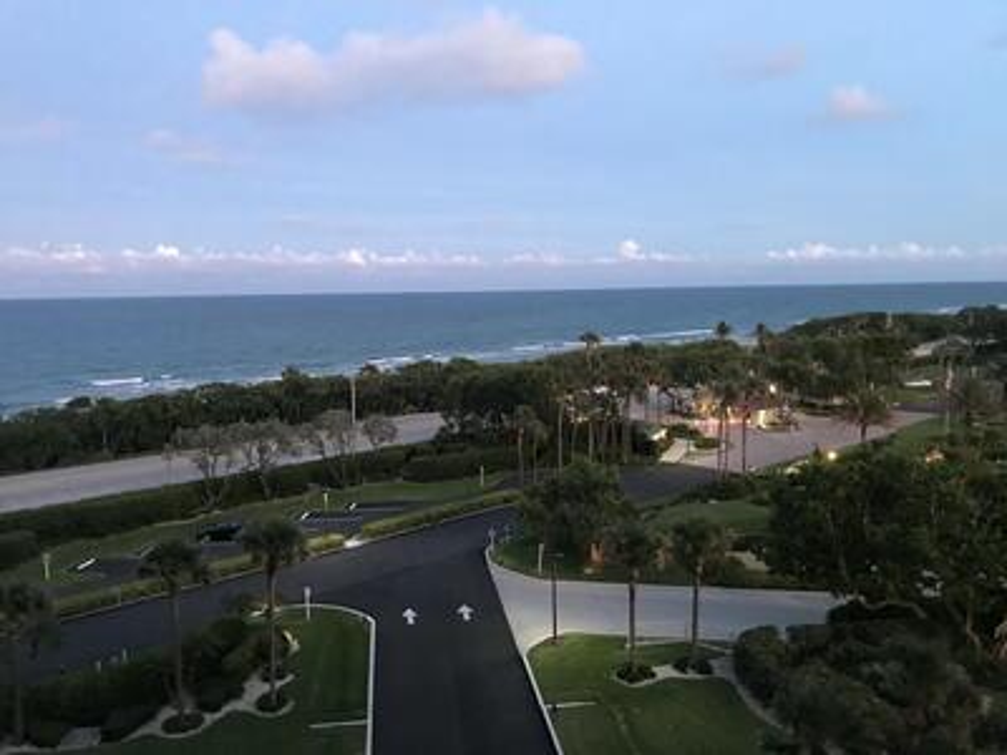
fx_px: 815
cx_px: 504
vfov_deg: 49.7
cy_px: 378
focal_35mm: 28
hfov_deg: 63.4
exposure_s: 1/9
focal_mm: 3.99
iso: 100
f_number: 1.8
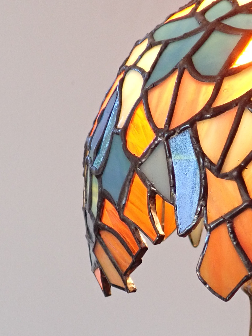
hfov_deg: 18.5
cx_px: 264
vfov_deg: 25.1
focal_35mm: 77
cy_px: 247
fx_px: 747
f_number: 2.4
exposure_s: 1/30
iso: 200
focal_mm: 5.79
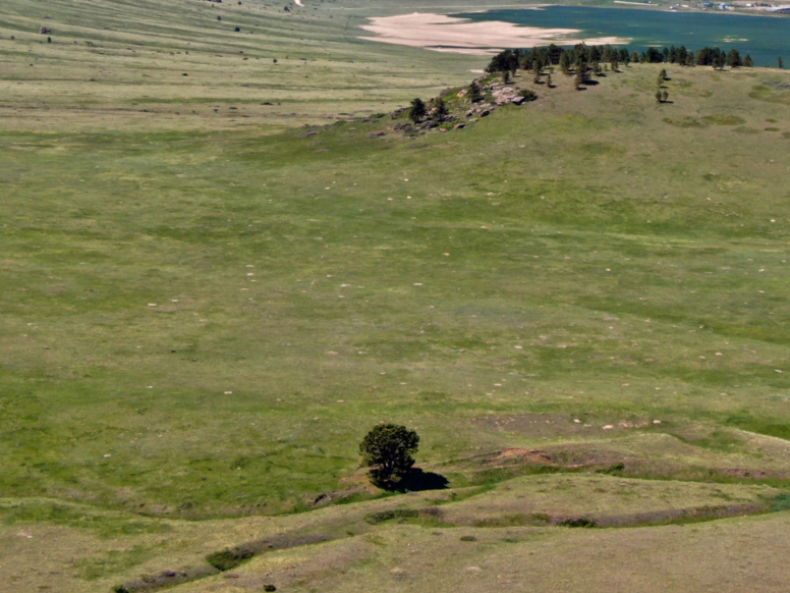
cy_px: 49
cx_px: 656
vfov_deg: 15.4
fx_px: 2168
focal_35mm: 95
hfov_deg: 20.4
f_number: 3.8
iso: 100
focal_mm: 8.6
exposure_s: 1/500
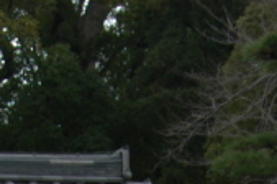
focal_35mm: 218
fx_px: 1674
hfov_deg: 9.5
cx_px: 166
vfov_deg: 5.8
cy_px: 551
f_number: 6.3
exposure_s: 1/160
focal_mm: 24
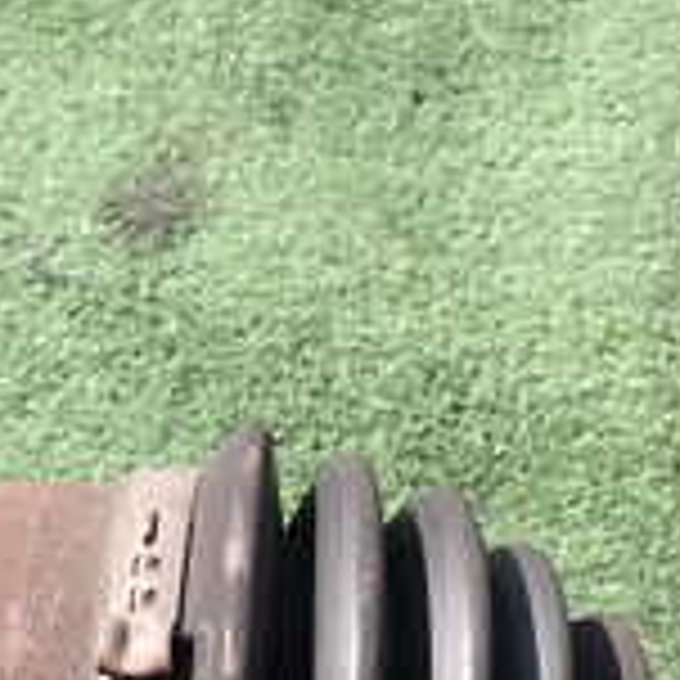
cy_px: 779
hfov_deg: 19.7
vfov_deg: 18.8
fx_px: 1956
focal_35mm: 88
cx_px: 225
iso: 100
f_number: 2.8
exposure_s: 1/500
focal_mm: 4.5
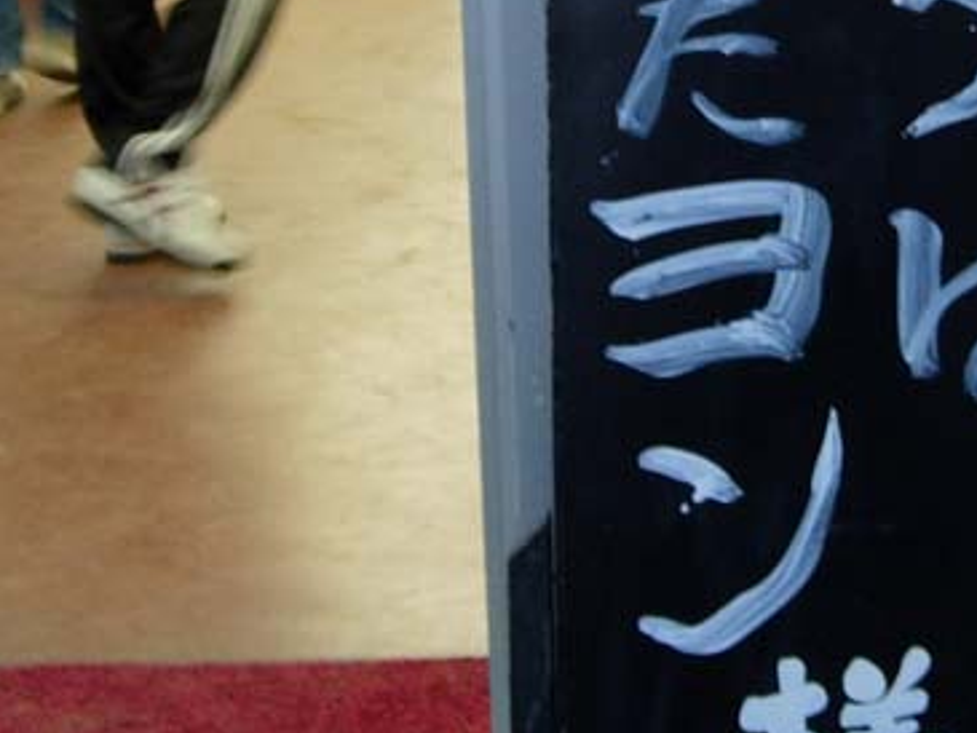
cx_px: 854
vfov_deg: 10.9
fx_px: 3811
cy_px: -59
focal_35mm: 135
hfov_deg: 14.5
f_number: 2.8
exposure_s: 1/19
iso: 64
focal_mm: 7.8
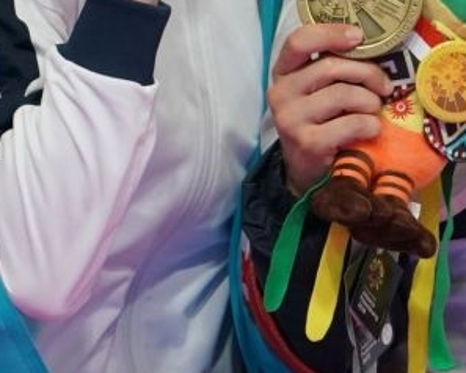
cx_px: 260
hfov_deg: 1.2
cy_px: 77
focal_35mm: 1591
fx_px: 21957
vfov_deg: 1.0
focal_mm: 280
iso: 2000
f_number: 4
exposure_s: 1/500
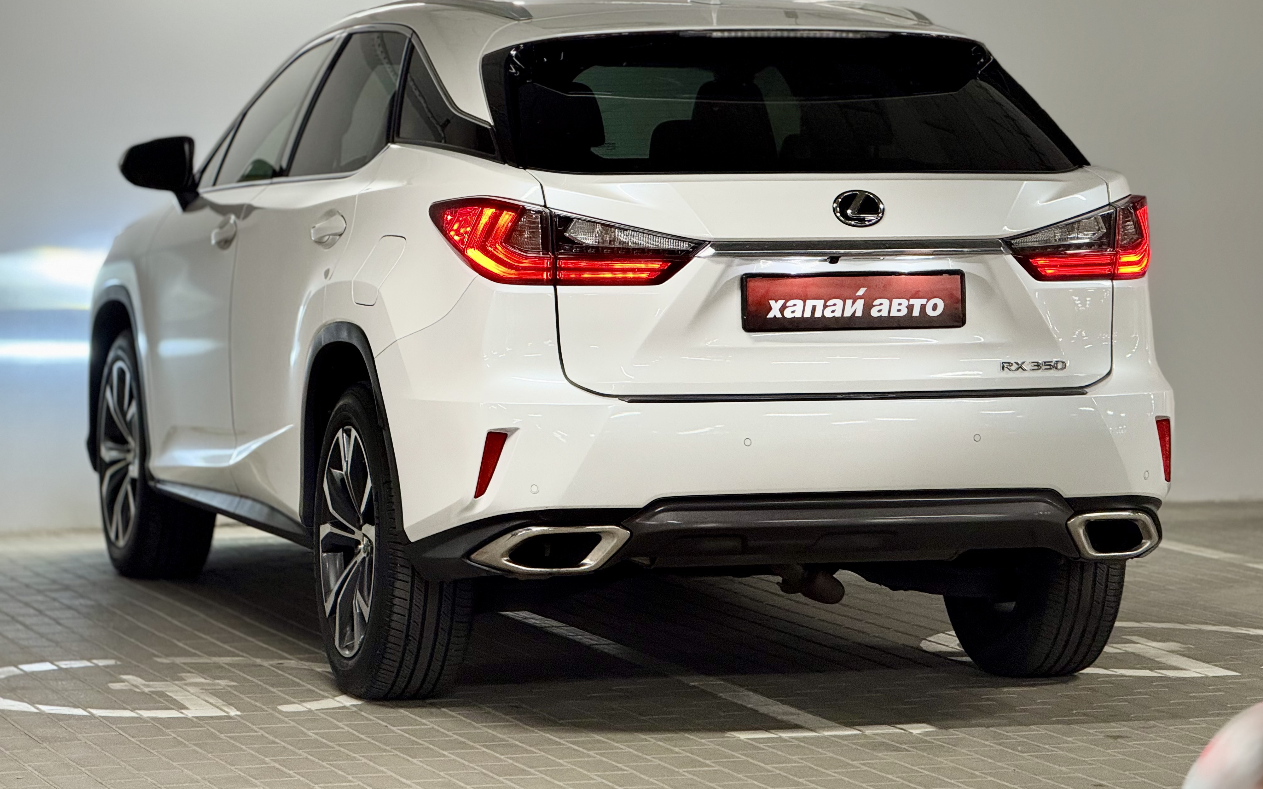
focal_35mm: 128
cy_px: 333
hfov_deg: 16.3
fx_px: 4406
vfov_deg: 10.2
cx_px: 634
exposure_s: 1/50
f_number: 2.8
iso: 200
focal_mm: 15.66
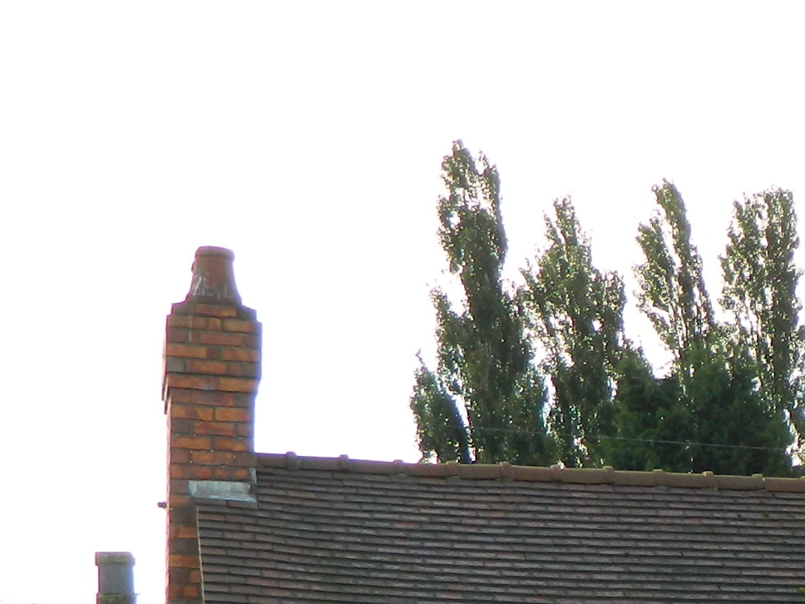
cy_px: 888
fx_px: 2744
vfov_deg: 12.0
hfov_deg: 16.0
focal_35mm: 118
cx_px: 1001
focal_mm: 6.2
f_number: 3.3
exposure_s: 1/320
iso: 80
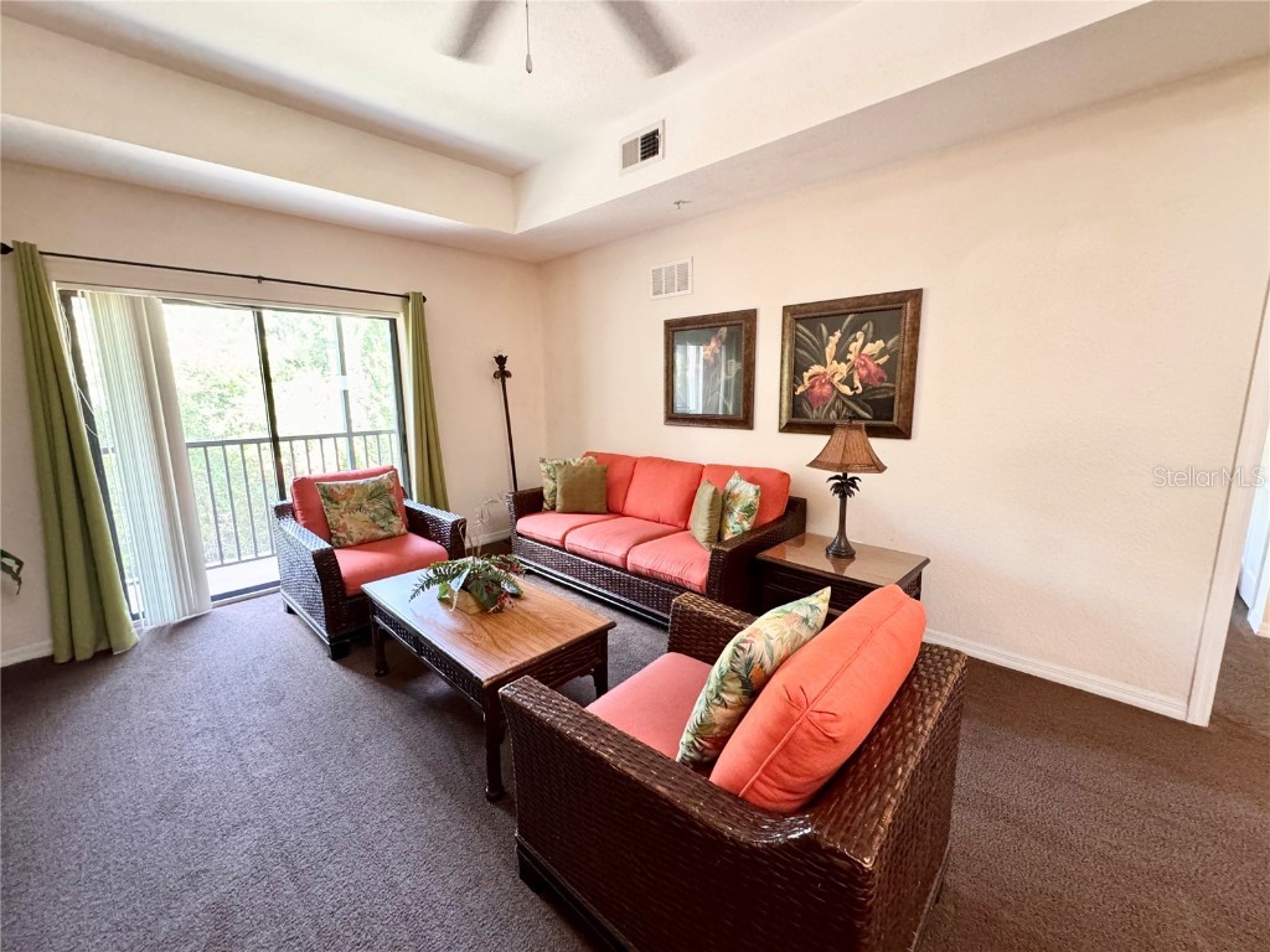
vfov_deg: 85.7
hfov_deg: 102.1
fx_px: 514
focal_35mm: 14
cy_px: 476
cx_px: 635
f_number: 2.2
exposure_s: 1/60
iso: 800
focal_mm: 2.22
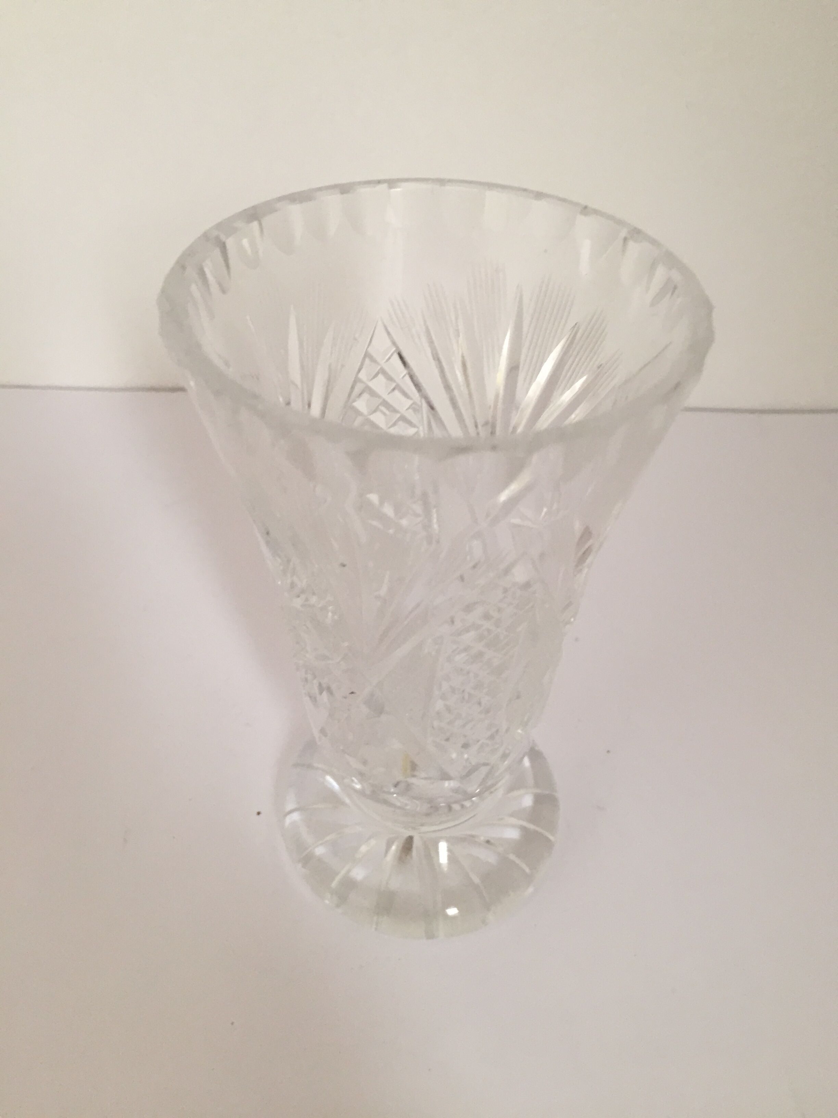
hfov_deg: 48.2
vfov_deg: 61.7
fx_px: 936
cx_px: 419
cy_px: 559
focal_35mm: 29
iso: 40
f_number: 2.2
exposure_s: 1/30
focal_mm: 4.15
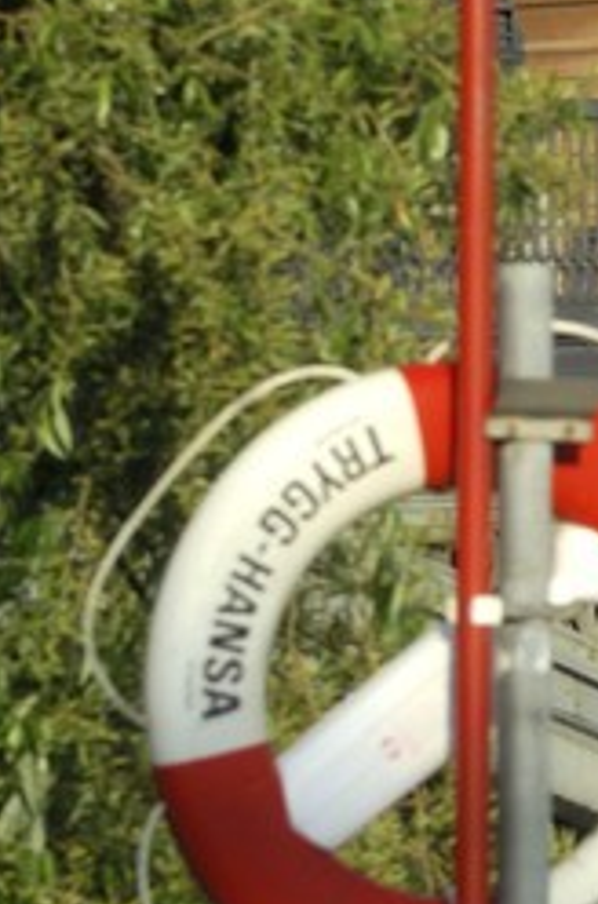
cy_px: -109
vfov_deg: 2.2
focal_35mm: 920
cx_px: 1736
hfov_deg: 1.5
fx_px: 23056
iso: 100
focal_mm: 95
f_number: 9
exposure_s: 1/160
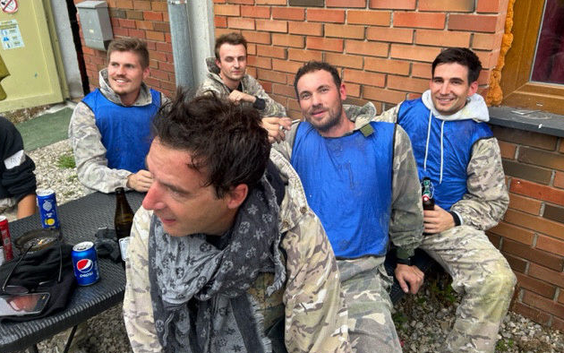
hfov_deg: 66.5
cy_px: 151
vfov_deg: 44.4
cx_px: 278
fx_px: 430
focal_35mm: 28
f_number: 1.5
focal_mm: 5.7
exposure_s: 1/121
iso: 50
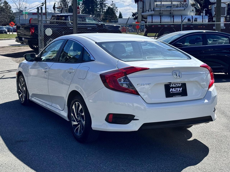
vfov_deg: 30.3
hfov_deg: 39.7
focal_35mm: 48
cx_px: 115
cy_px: 86
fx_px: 319
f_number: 1.78
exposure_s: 1/6410
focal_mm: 6.76
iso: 64
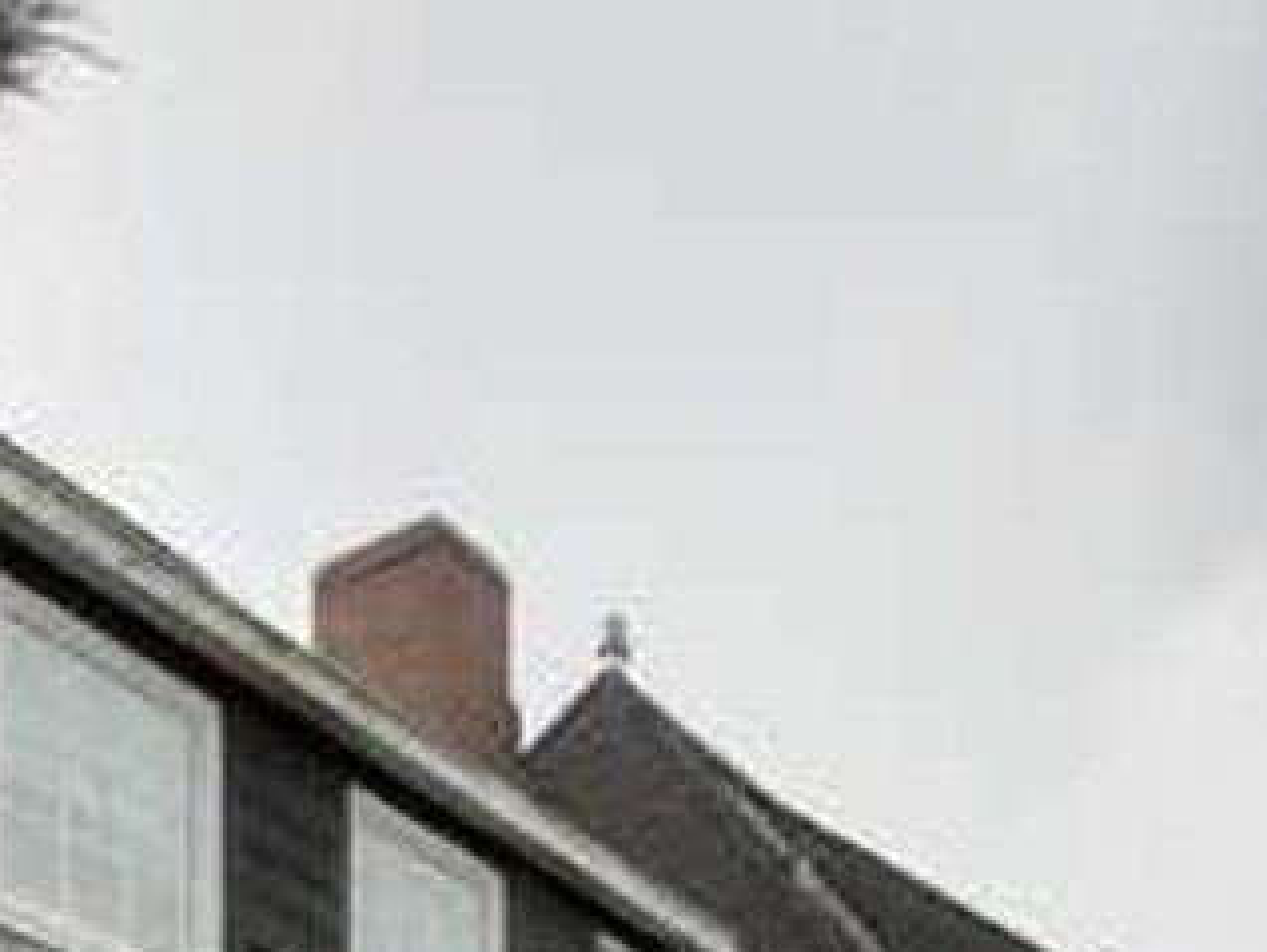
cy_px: 1717
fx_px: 1795
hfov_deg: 38.8
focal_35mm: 49
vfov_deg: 20.6
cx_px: 717
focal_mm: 1.42
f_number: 2.2
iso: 40
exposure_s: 1/829
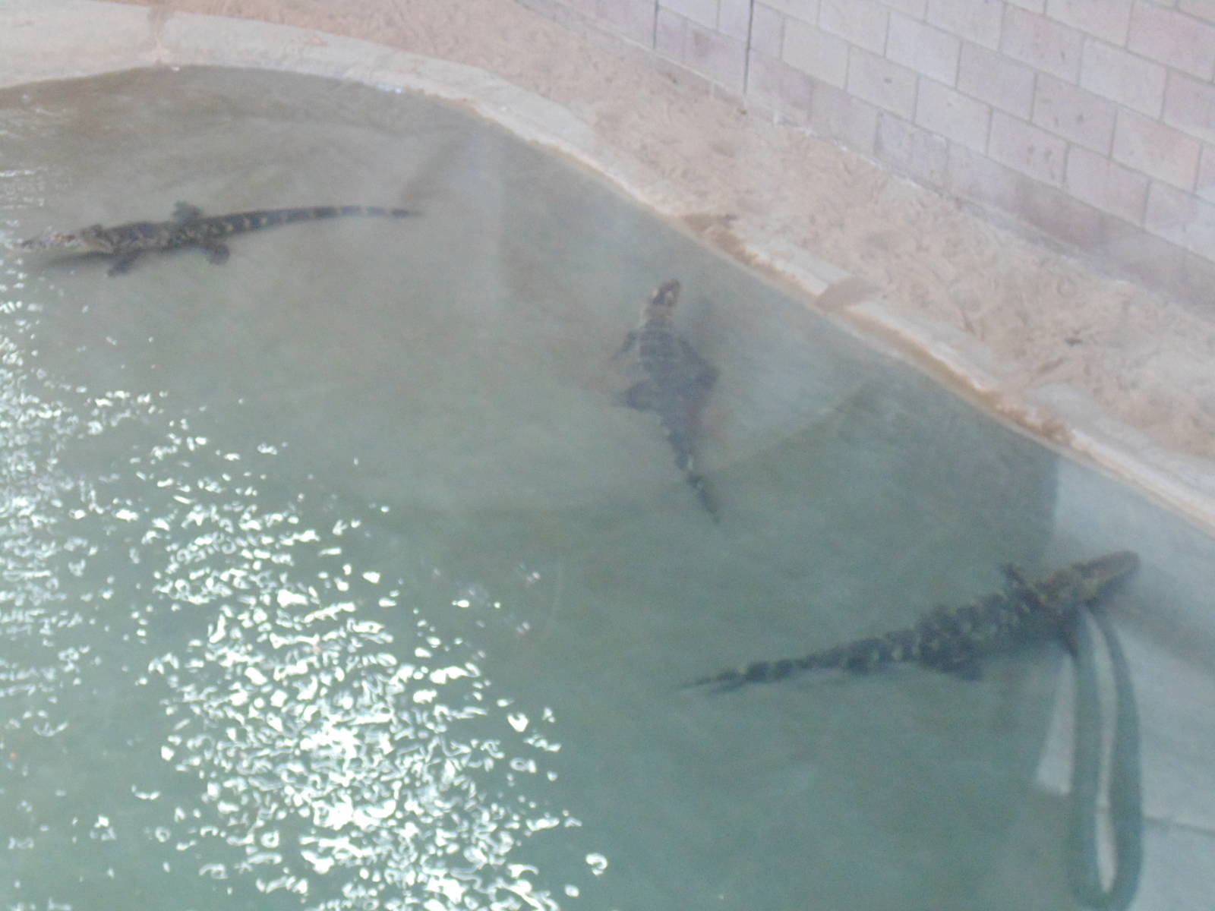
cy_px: 456
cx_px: 608
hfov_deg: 24.7
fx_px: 2773
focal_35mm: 79
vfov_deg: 18.7
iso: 400
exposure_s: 1/13
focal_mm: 14.1
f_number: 4.3
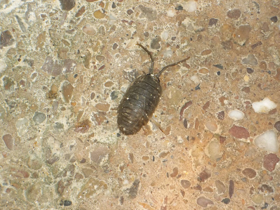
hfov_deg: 12.0
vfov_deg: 9.0
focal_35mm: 165
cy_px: 105
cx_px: 140
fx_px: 1335
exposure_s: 1/80
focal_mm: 29.5
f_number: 5.9
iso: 80
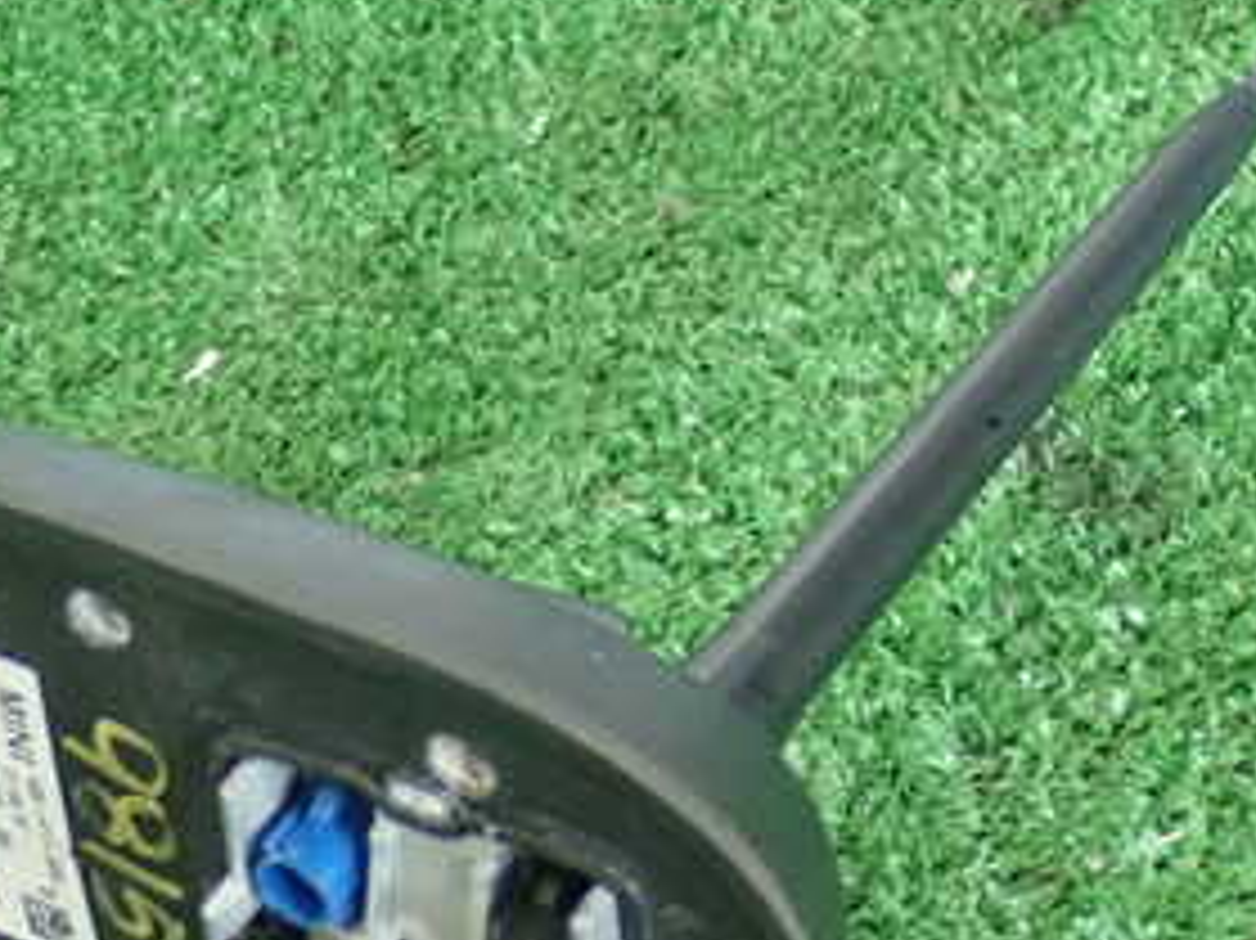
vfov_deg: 13.0
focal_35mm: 114
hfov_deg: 17.3
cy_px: 405
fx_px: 4135
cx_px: 567
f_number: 3.4
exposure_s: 1/80
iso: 800
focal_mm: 9.61
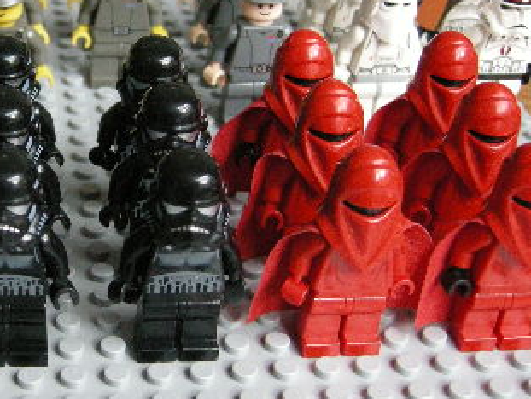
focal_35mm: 74
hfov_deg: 25.8
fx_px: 1136
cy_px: 198
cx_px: 94
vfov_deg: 19.9
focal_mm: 7.5
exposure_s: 1/48.5
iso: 400
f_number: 2.7
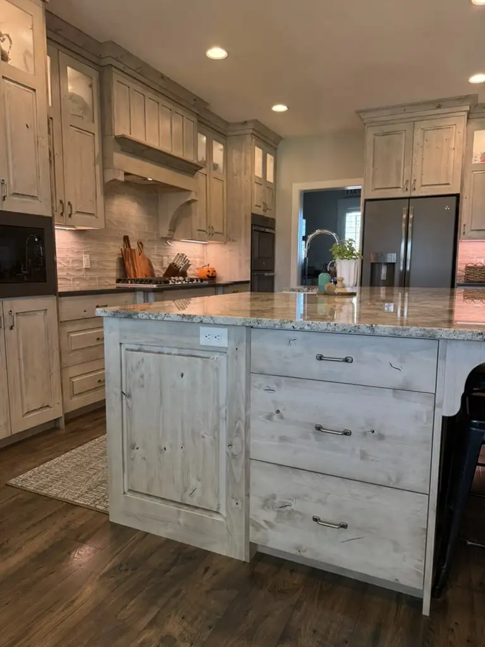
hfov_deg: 56.8
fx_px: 448
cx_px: 242
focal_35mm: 24
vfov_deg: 71.6
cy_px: 324
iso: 200
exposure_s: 1/120
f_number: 1.78
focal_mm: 6.76
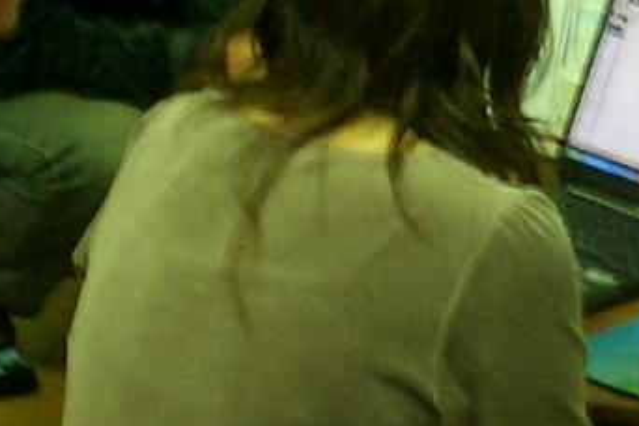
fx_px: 2556
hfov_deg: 14.0
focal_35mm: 144
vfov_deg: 9.5
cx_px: 658
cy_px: 118
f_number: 3.5
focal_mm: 5.6
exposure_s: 1/10
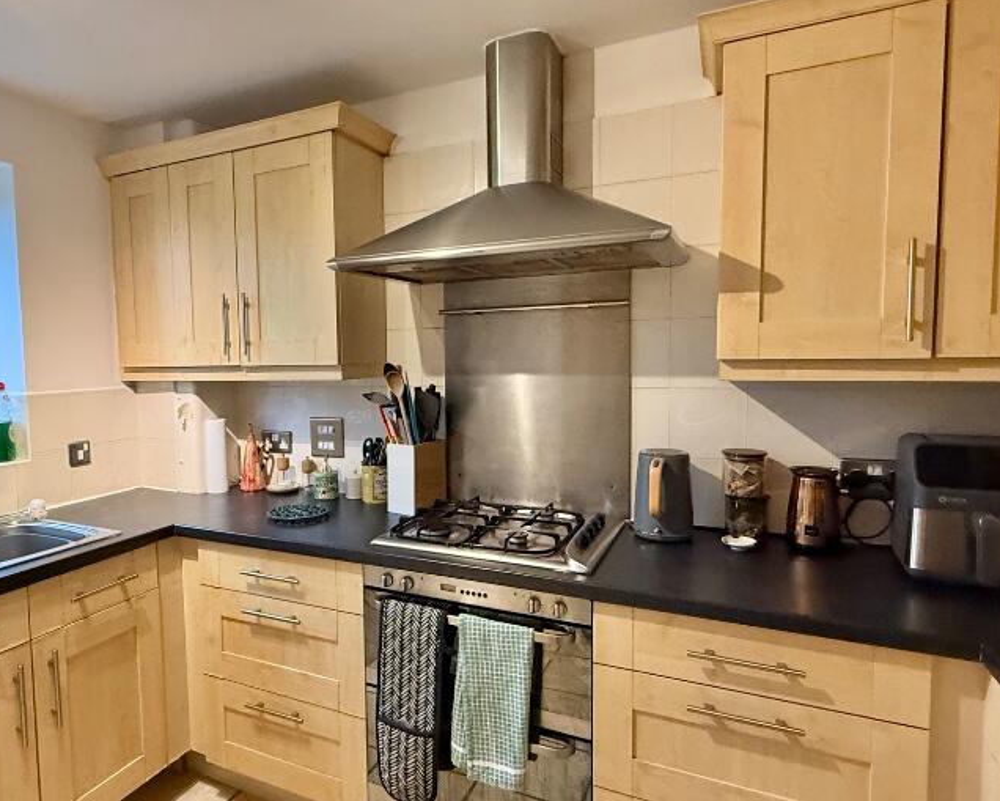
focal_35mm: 22
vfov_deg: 63.1
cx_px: 410
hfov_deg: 74.4
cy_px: 398
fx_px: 651
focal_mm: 2.22
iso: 500
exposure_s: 1/50
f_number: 2.2
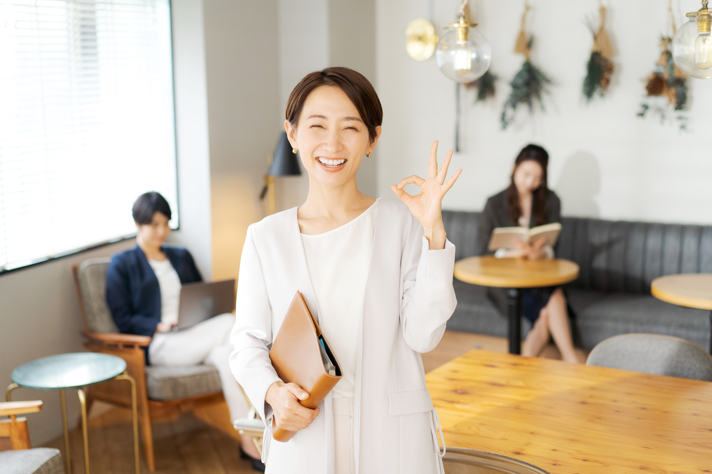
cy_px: 237
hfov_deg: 36.2
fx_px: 1088
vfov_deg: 24.6
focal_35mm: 55
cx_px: 356
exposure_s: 1/160
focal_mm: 55
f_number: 2.5
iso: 800
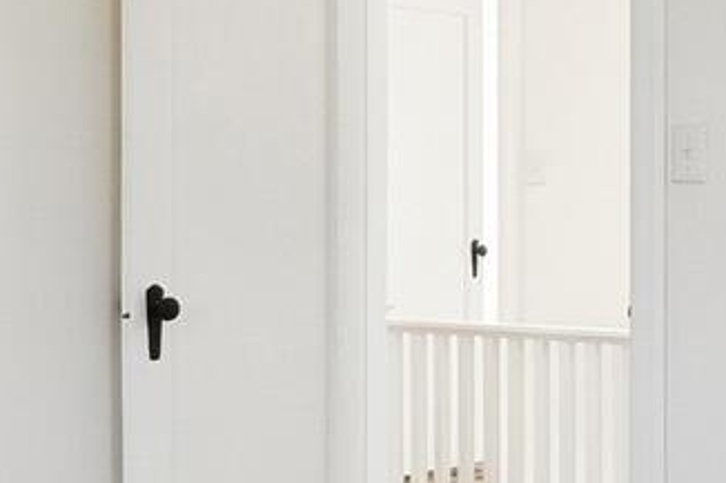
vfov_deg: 14.8
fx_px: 1854
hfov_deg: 22.2
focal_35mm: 92
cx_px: 350
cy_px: 187
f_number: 4
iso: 100
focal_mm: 10
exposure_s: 1/400
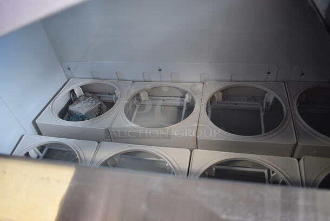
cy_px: 110
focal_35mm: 27
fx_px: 248
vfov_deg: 48.0
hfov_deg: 67.3
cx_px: 165
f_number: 3.5
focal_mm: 18
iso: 1400
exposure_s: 1/125
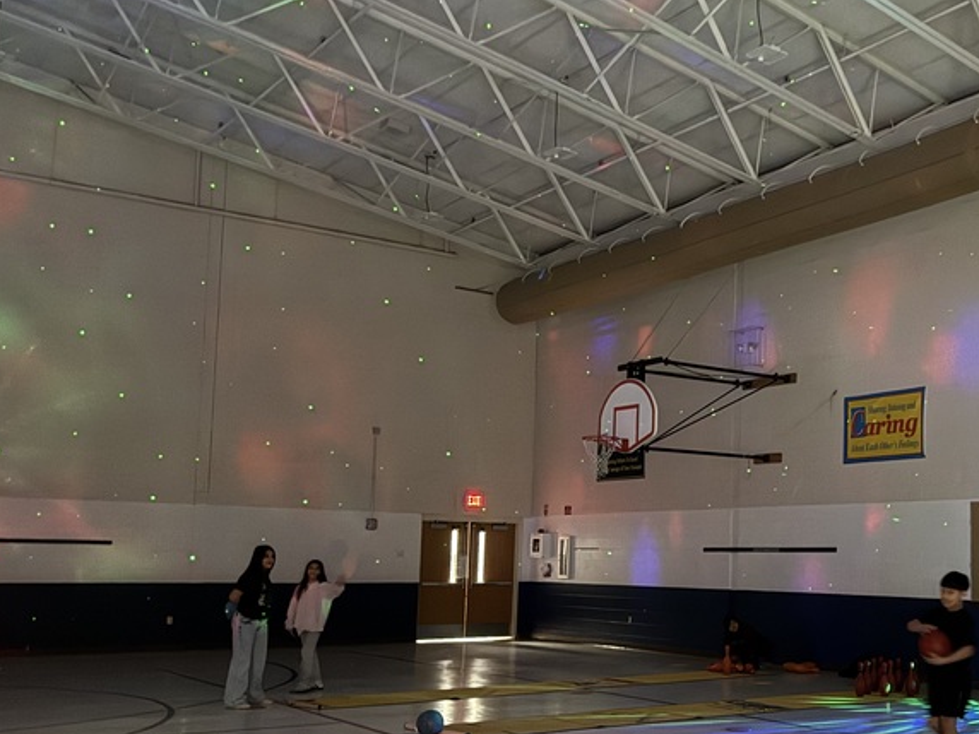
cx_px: 803
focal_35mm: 43
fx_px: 1216
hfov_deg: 41.7
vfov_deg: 33.4
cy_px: 459
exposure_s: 1/20
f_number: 1.78
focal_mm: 6.76
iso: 1600
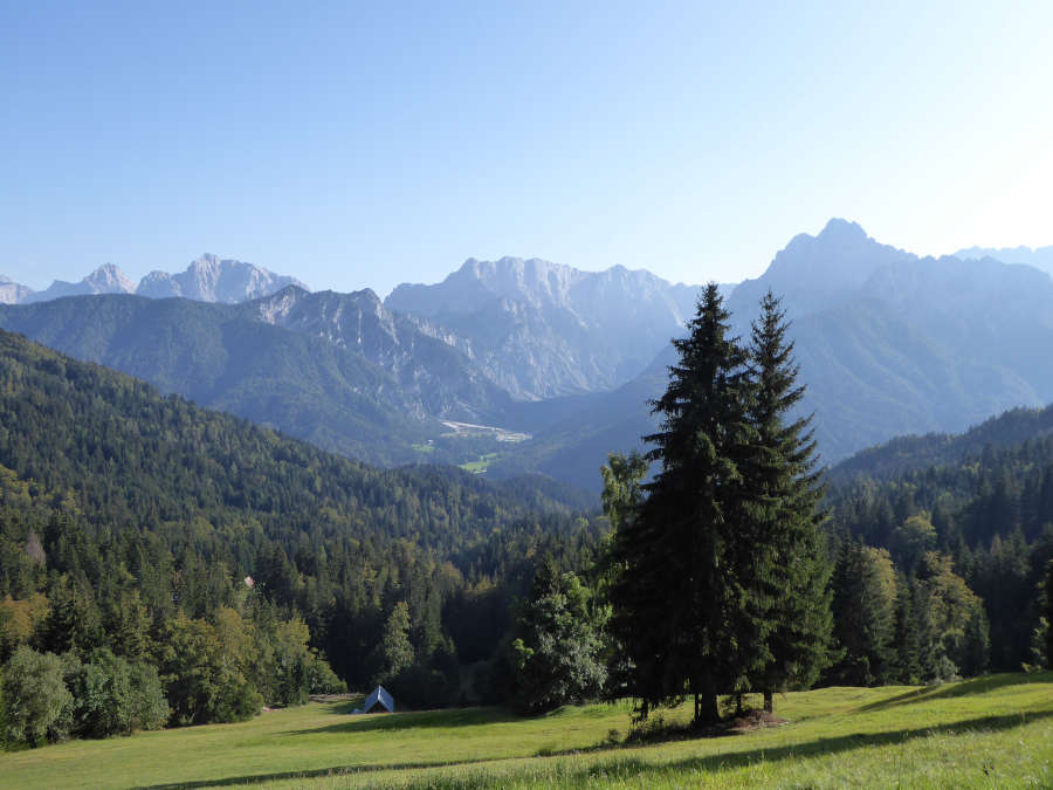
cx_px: 526
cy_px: 395
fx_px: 943
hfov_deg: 58.4
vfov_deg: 45.4
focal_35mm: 31
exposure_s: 1/500
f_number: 3.5
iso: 125
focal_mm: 5.4
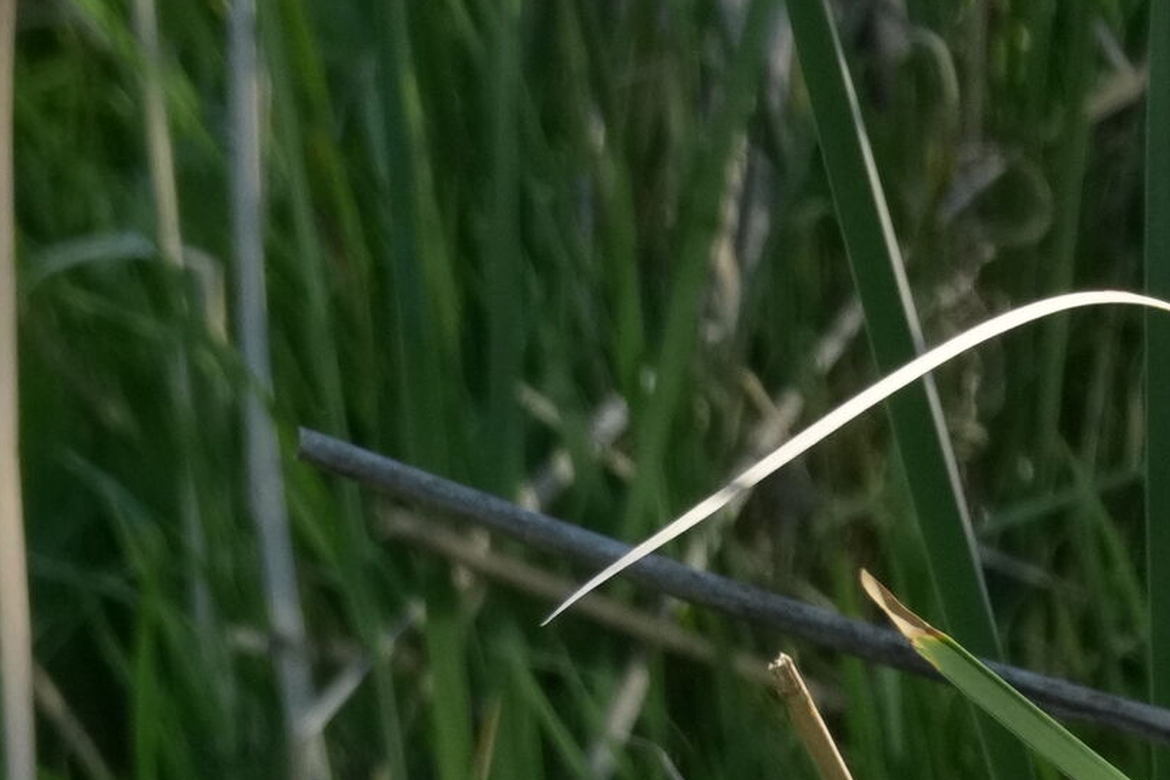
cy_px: 1497
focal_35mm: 2114
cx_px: -1852
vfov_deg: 0.7
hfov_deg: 1.0
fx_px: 68713
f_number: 6.3
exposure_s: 1/1000
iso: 1000
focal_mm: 400
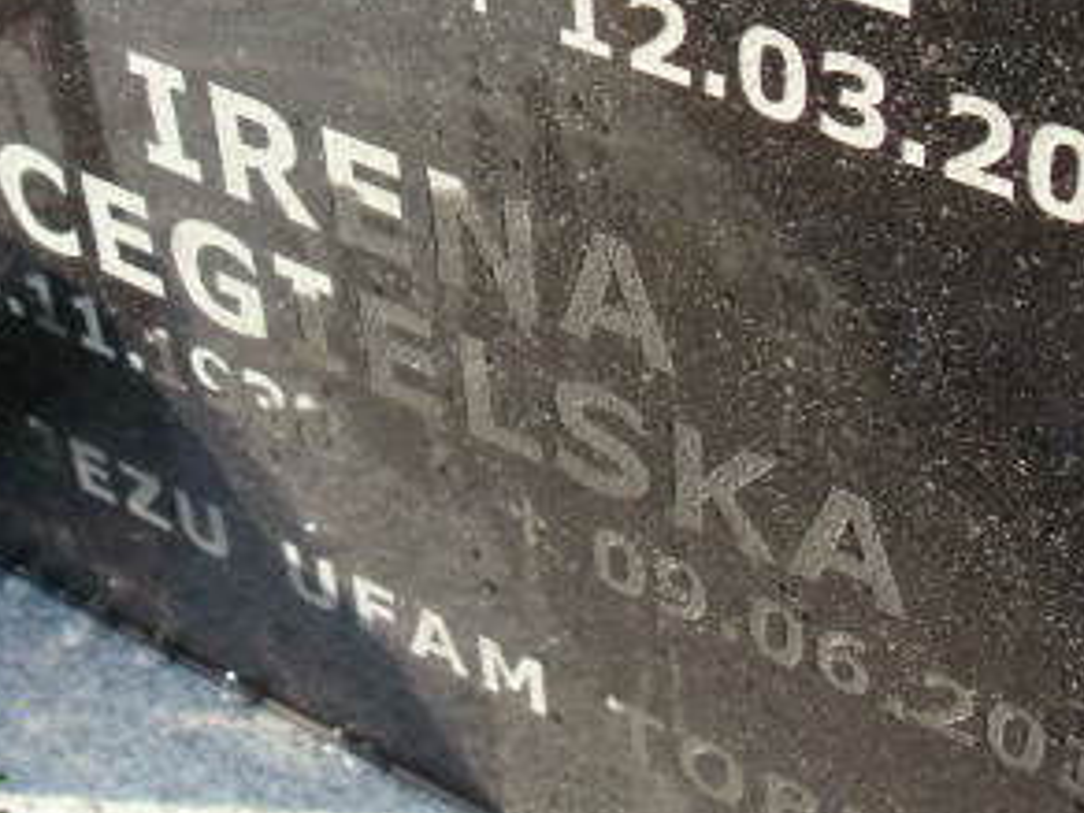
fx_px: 2537
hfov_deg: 24.1
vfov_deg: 17.9
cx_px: 624
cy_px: 41
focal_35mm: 81
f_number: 2.8
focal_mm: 6.2
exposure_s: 1/201
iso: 50
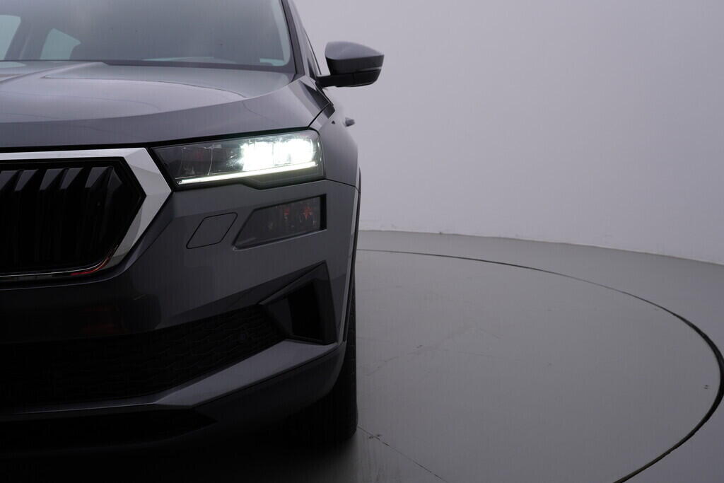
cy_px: 242
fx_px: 724
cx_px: 362
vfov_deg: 36.9
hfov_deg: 53.1
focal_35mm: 36
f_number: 5
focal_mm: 24
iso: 125
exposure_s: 1/125
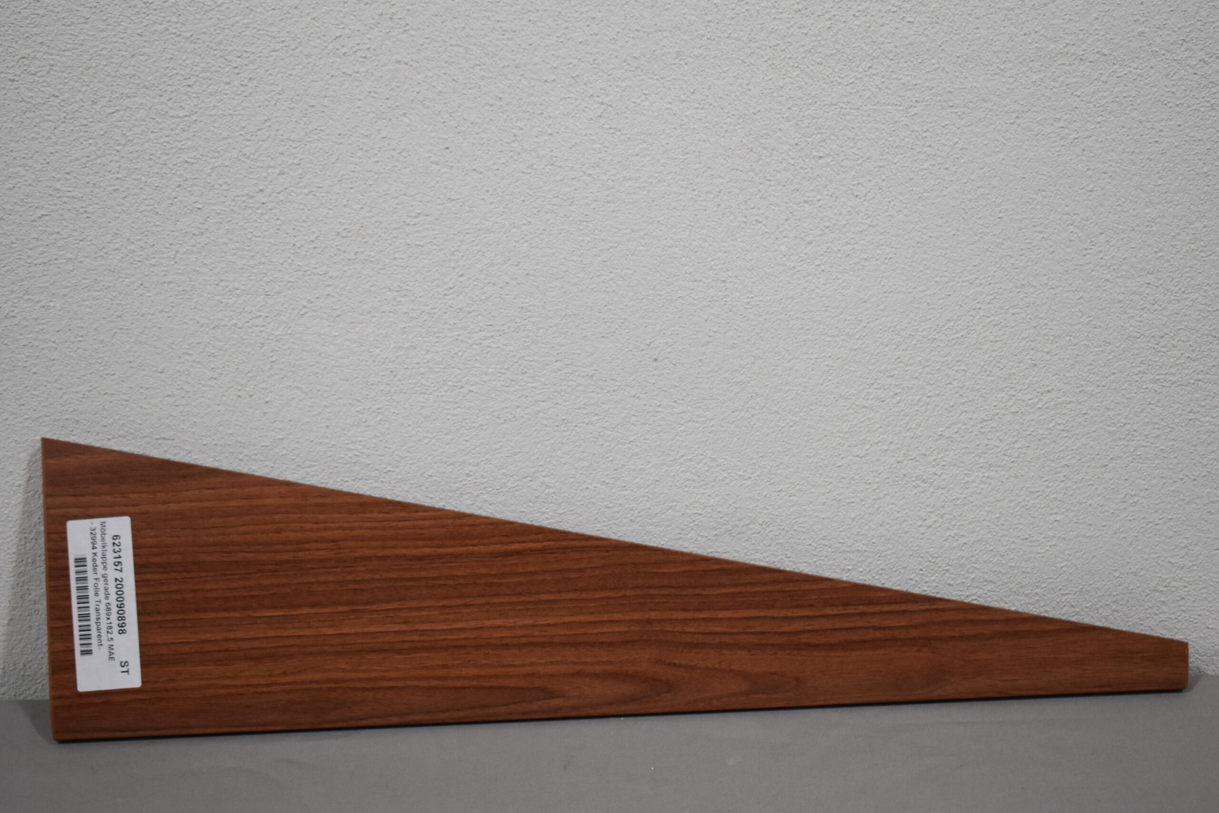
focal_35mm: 57
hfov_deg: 35.1
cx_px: 610
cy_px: 406
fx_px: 1930
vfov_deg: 23.8
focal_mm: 38
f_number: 4.8
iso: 640
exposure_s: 1/250
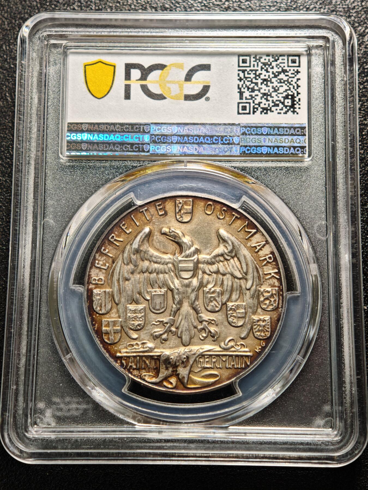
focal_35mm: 60
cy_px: 245
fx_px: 850
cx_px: 184
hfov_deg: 24.4
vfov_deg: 32.2
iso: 400
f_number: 2
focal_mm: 9
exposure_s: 1/105
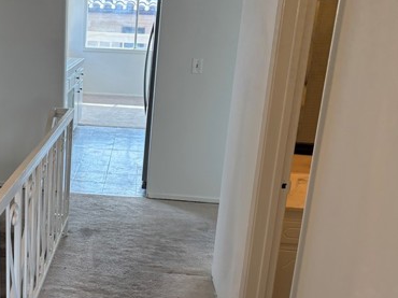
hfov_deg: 40.9
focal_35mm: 45
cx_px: 100
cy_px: 153
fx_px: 517
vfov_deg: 32.1
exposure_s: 1/136
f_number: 1.6
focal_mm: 5.96
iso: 64
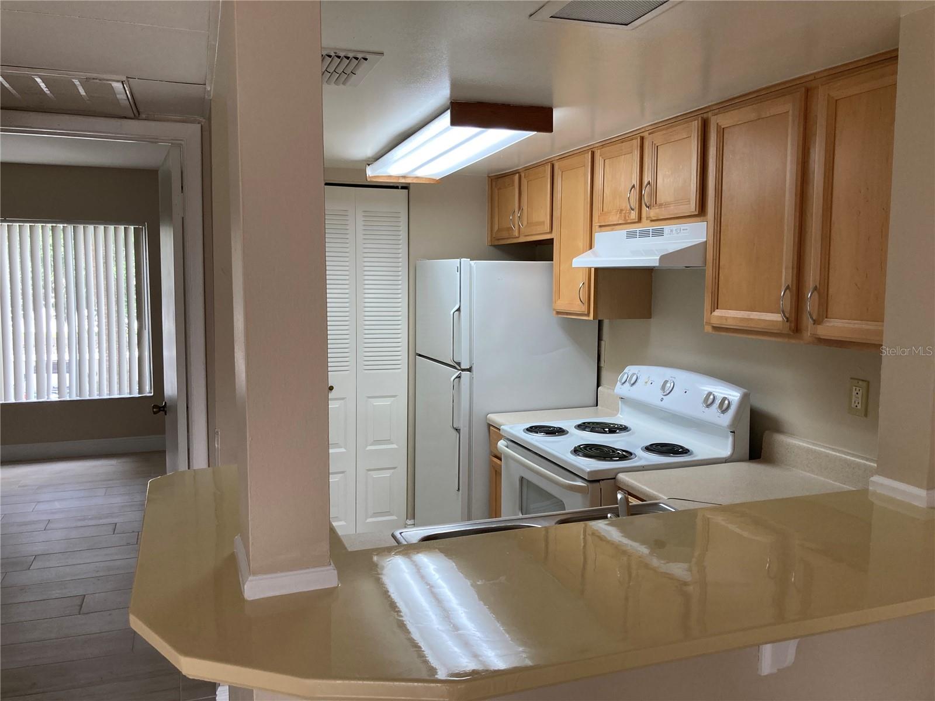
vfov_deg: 49.7
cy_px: 350
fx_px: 756
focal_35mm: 28
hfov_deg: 63.4
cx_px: 468
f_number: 1.8
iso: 80
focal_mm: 3.99
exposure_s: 1/120
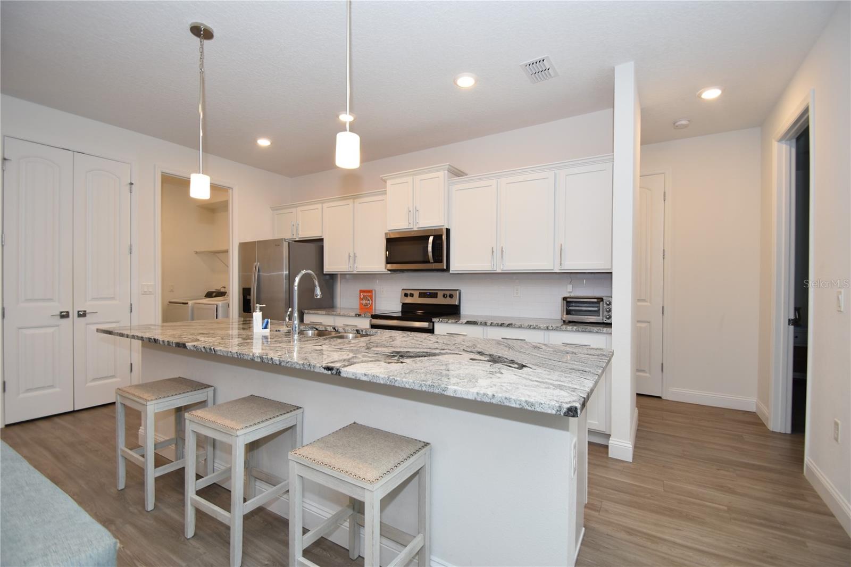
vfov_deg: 77.3
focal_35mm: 15
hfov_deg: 100.4
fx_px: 354
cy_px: 284
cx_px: 426
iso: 320
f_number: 4
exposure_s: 1/60
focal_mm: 10
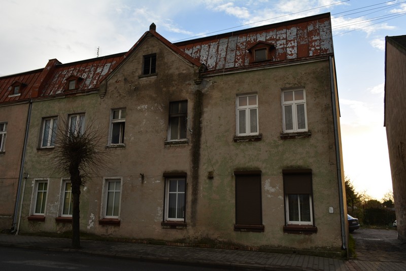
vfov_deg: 48.0
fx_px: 305
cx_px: 203
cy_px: 136
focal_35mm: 27
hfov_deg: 67.3
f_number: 7.1
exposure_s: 1/200
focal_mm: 18
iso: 200
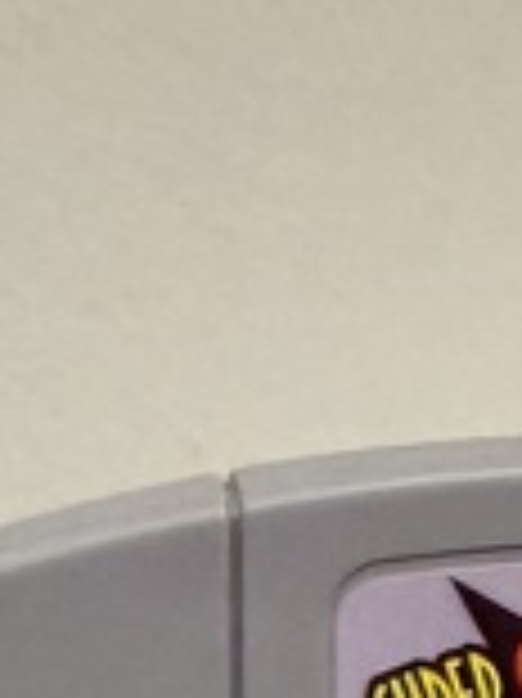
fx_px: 3201
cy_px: 1504
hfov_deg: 8.8
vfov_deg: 11.0
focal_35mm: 159
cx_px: 1080
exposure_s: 1/50
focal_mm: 2.22
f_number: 2.2
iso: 500
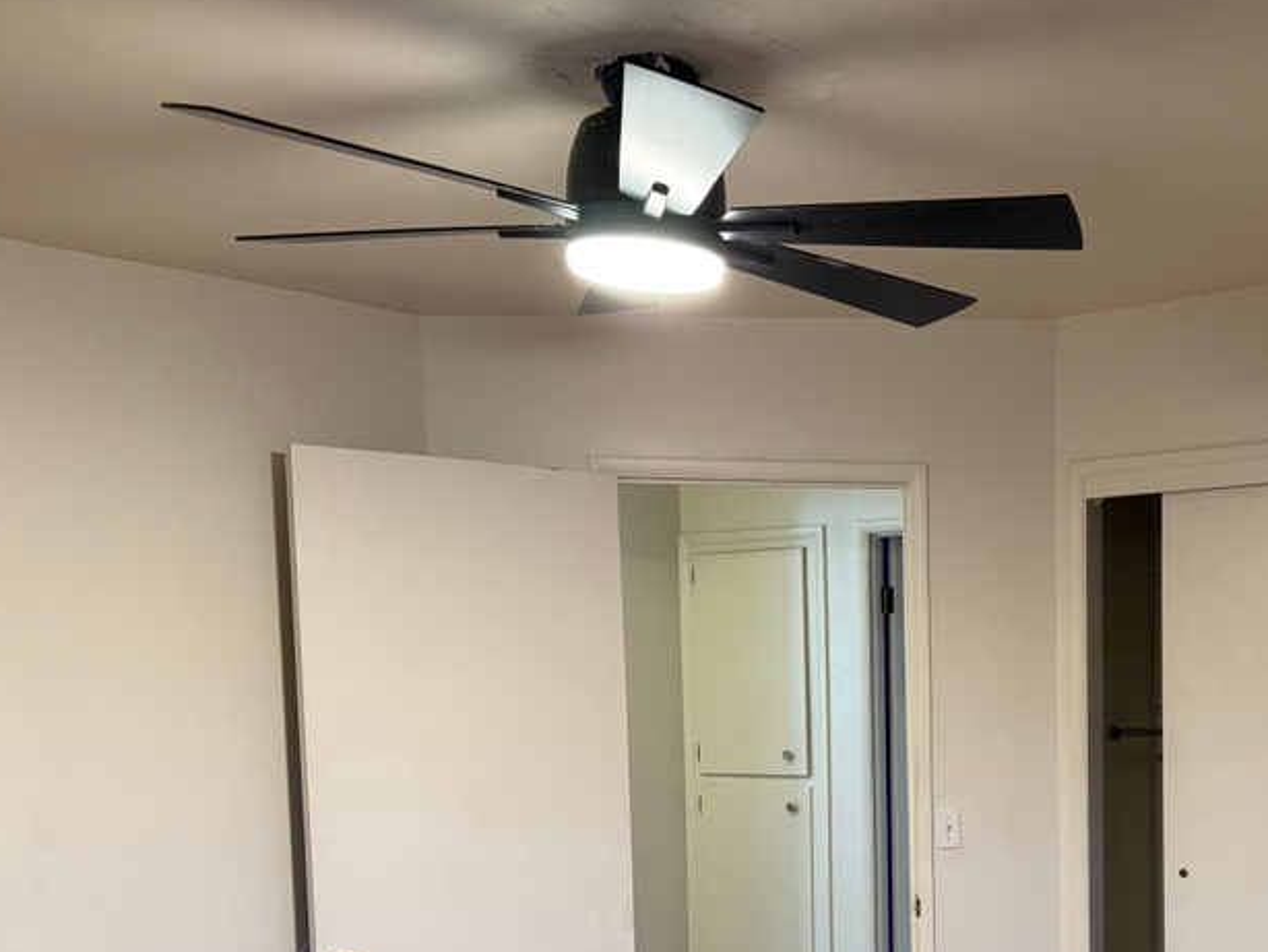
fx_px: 1466
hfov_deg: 44.9
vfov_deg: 34.7
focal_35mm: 40
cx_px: 981
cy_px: 779
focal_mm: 6.76
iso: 320
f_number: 1.78
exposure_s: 1/60
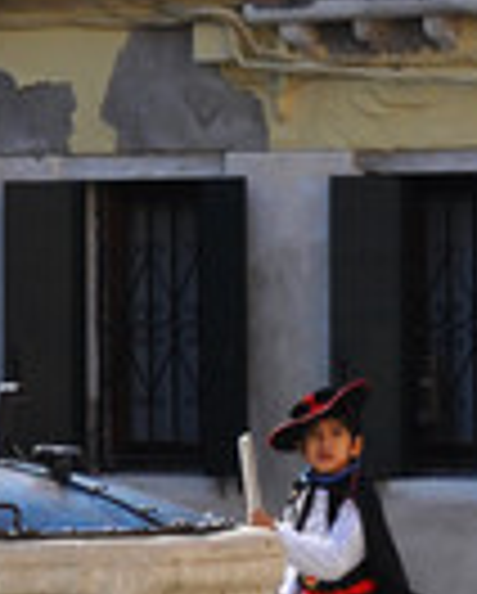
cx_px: -176
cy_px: 146
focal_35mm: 468
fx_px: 8237
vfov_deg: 4.1
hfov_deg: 3.3
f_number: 8
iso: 200
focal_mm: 55
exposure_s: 1/250
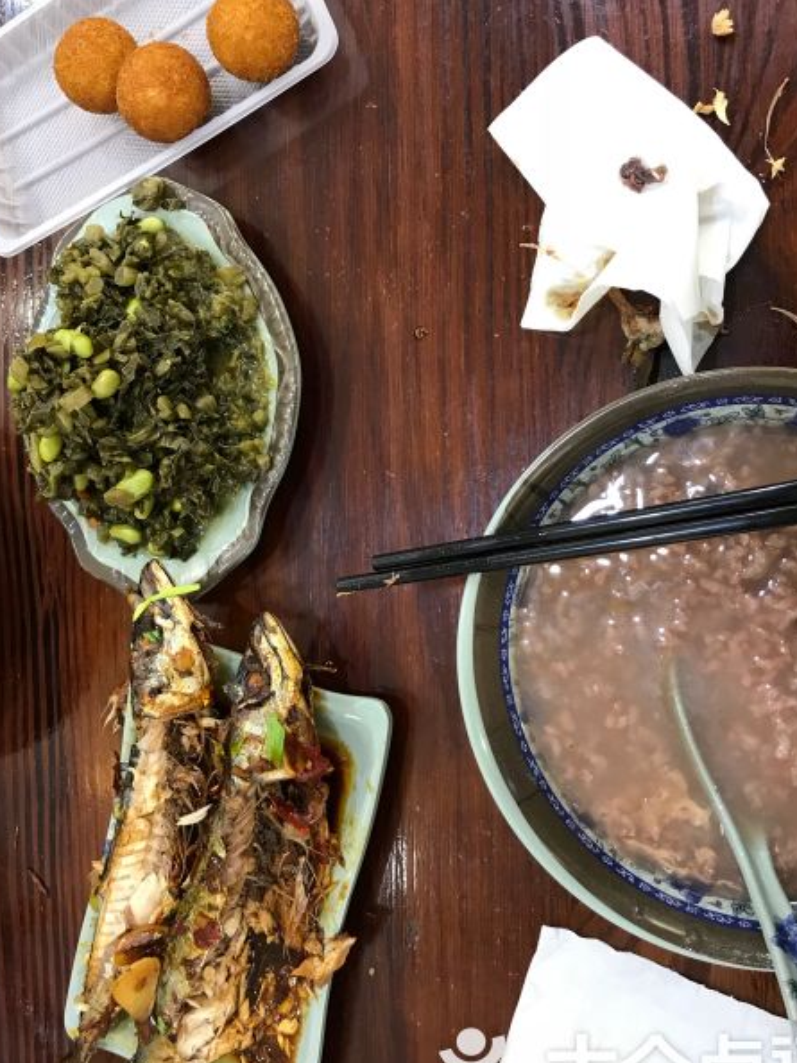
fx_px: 1014
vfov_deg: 55.4
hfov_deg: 42.9
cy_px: 537
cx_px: 418
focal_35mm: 33
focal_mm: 3.99
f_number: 1.8
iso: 50
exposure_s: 1/17
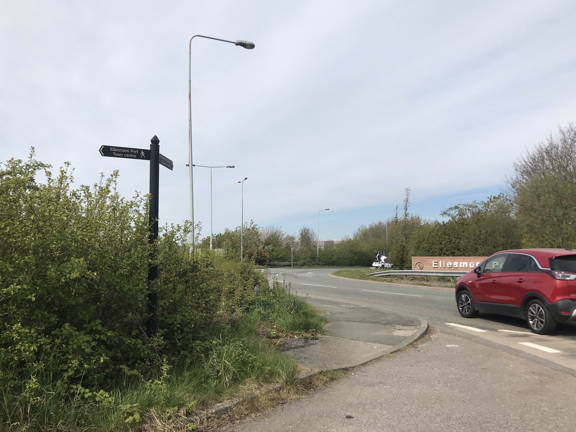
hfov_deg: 58.4
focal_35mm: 31
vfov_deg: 45.4
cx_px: 293
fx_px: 516
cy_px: 218
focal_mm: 3.99
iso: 20
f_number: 1.8
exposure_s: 1/2994
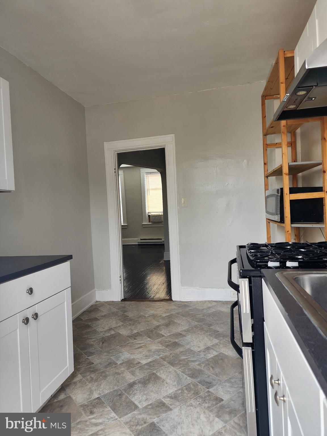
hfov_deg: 58.9
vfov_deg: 73.9
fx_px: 290
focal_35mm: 23
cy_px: 218
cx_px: 164
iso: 80
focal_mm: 6.4
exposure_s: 1/180
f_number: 1.8
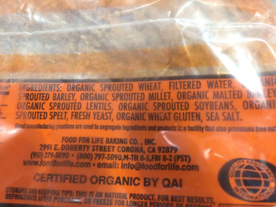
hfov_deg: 61.7
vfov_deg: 48.2
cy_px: 104
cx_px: 138
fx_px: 231
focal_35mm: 29
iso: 320
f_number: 2.2
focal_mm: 4.15
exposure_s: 1/30
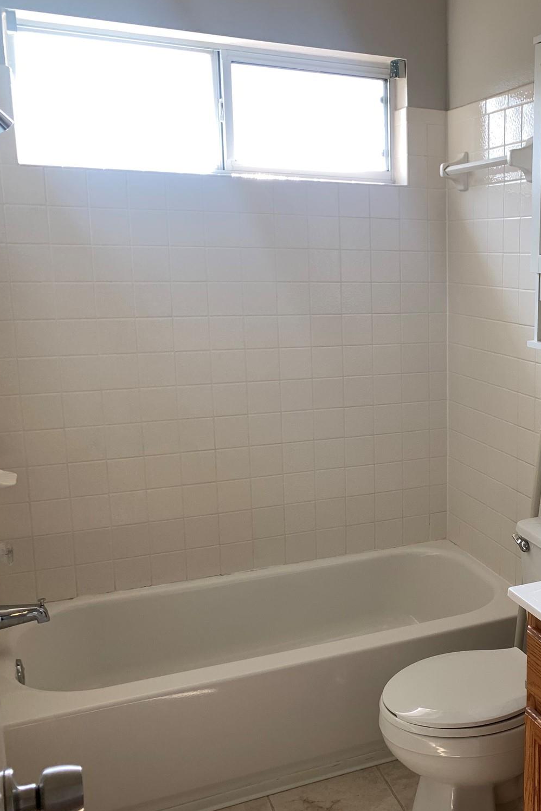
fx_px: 834
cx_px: 504
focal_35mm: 37
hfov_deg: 33.7
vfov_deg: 51.9
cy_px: 410
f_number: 1.8
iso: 50
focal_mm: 4.25
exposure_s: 1/121
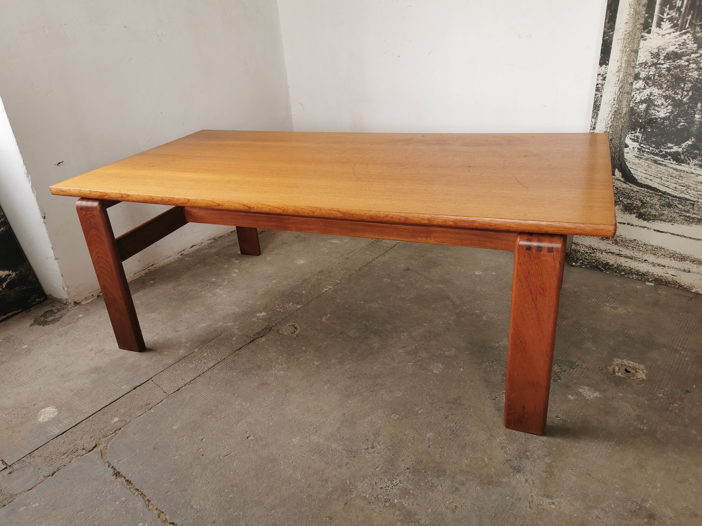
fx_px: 548
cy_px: 263
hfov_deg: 65.3
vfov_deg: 51.4
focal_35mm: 27
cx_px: 351
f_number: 1.6
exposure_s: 1/100
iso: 50
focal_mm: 5.56
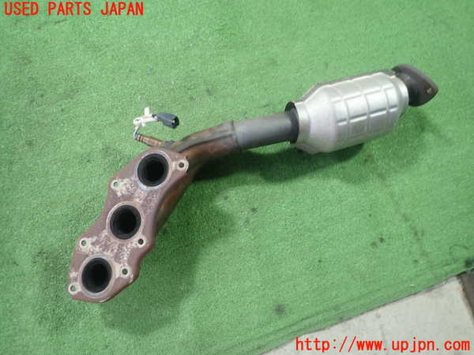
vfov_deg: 54.9
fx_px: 342
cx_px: 237
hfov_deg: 69.4
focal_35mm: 25
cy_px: 178
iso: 200
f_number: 2
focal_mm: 4.5
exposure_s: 1/30
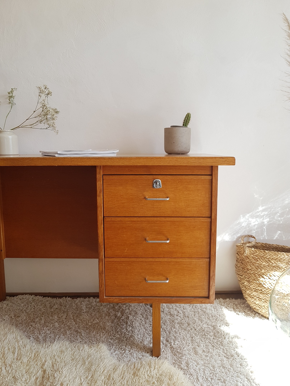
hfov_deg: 53.1
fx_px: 290
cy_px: 193
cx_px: 145
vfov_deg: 67.3
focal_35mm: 26
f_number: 1.7
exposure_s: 1/104
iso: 50
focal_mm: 4.2
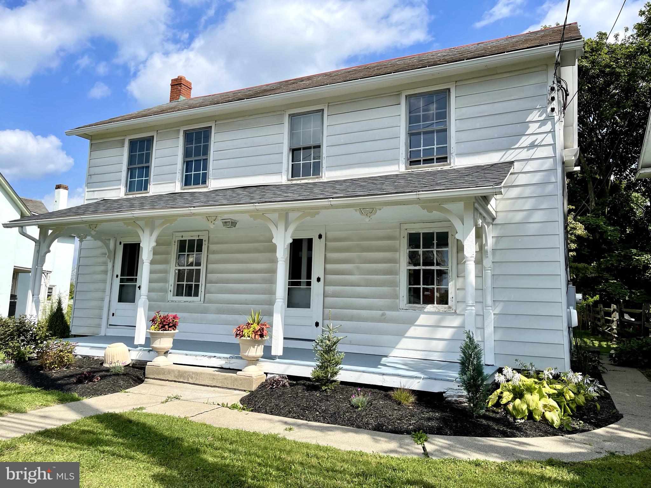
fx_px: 489
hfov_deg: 67.3
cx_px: 326
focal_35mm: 26
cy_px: 244
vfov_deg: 53.1
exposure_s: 1/3344
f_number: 1.6
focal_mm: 5.1
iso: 32
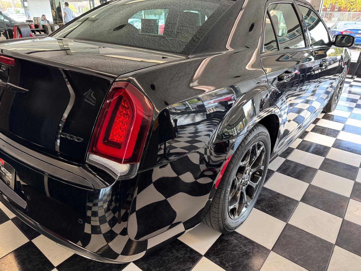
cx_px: 180
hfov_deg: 71.6
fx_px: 250
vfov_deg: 56.8
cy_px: 136
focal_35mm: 24
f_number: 1.78
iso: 200
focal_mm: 6.76
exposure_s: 1/120
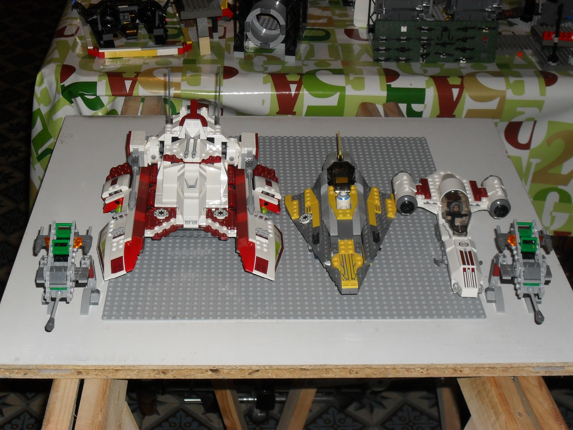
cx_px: 286
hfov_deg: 33.8
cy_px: 215
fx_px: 944
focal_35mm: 57
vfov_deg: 25.7
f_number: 4.3
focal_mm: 10.1
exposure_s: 1/60
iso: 200
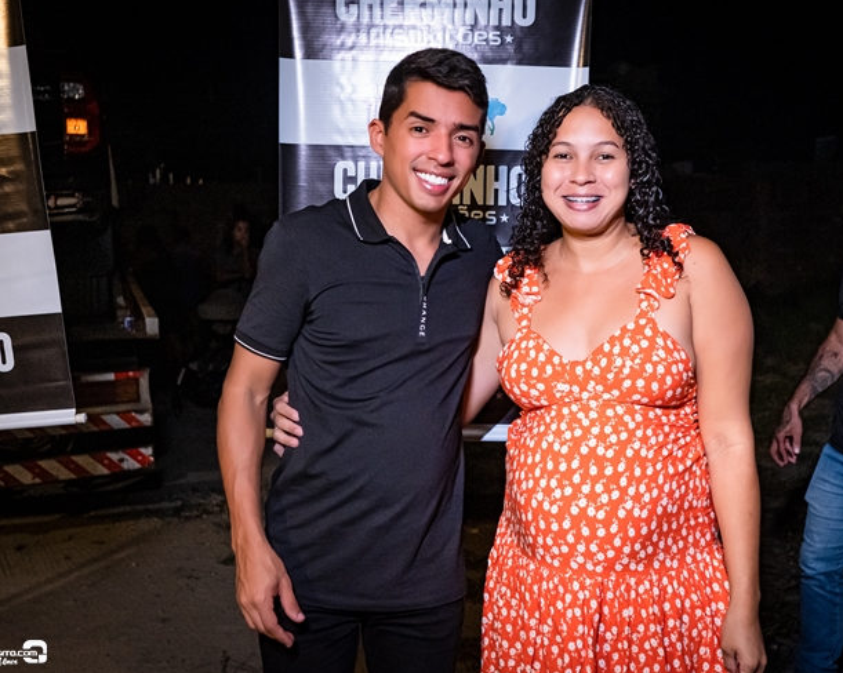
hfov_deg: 44.7
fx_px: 1022
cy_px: 335
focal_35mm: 41
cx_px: 467
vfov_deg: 36.5
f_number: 2.8
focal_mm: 24
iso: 2500
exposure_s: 1/400
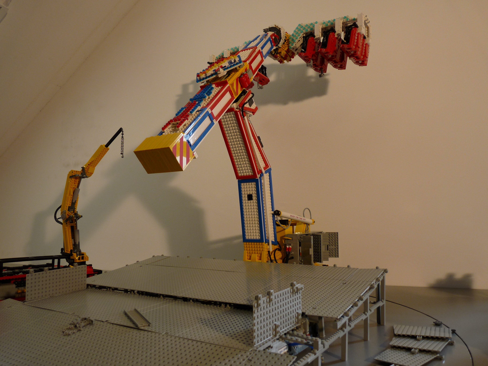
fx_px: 381
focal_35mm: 27
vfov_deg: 51.4
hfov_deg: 65.3
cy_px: 183
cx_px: 244
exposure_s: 1/60
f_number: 2.8
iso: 100
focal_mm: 4.8
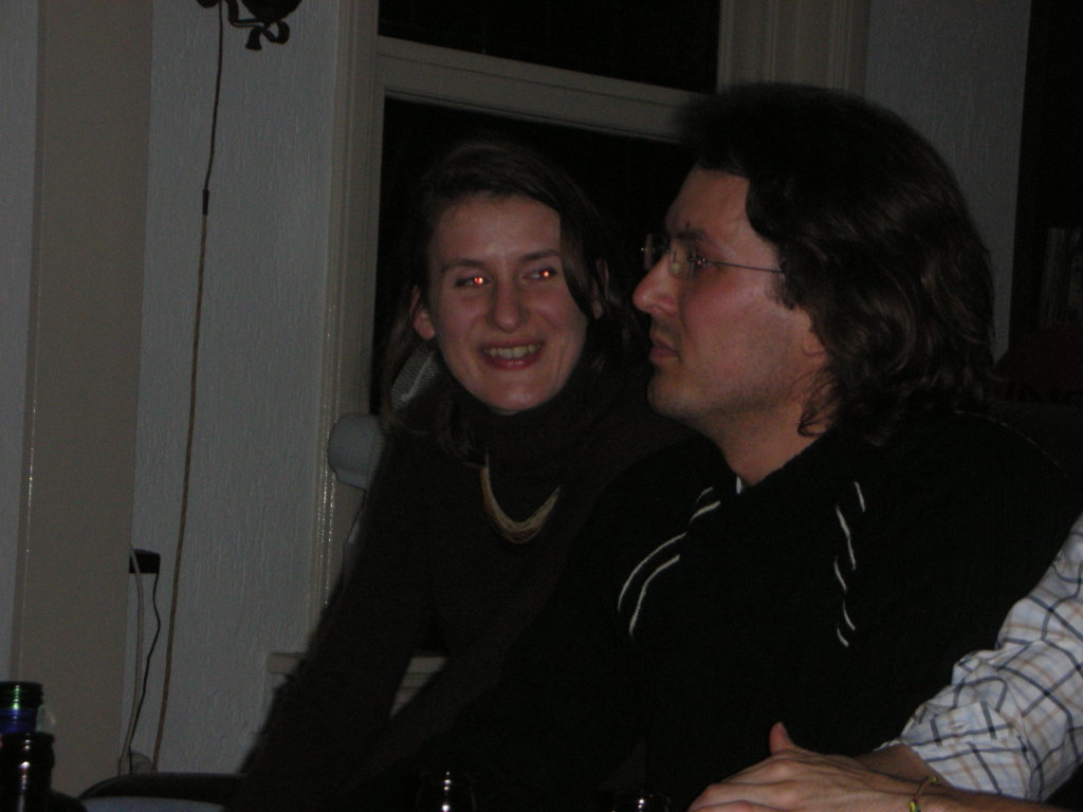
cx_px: 542
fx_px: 3285
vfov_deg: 14.1
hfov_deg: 18.7
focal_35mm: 105
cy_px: 406
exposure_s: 1/120
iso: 200
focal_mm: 17.4
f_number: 5.4
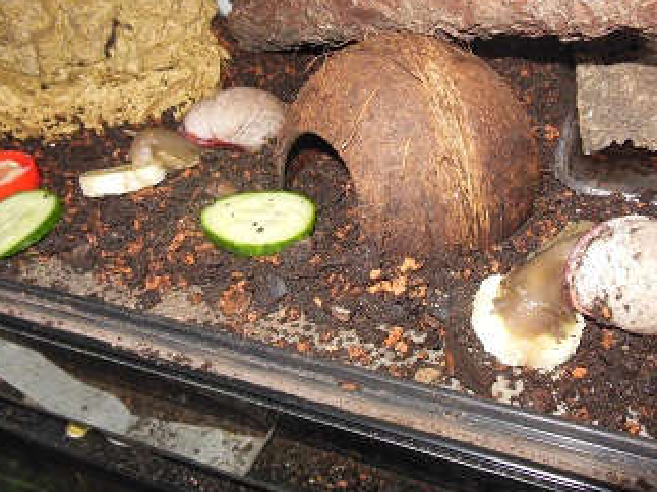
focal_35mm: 31
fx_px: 588
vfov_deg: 45.2
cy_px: 199
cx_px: 397
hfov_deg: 57.9
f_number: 3.2
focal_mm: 4.5
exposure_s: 1/25
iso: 125
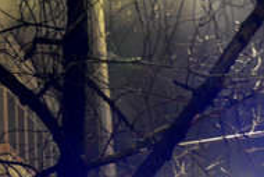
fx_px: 646
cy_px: 286
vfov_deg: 14.3
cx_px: 63
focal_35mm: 88
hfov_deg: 22.9
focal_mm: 18
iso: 4500
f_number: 3.5
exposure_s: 1/13
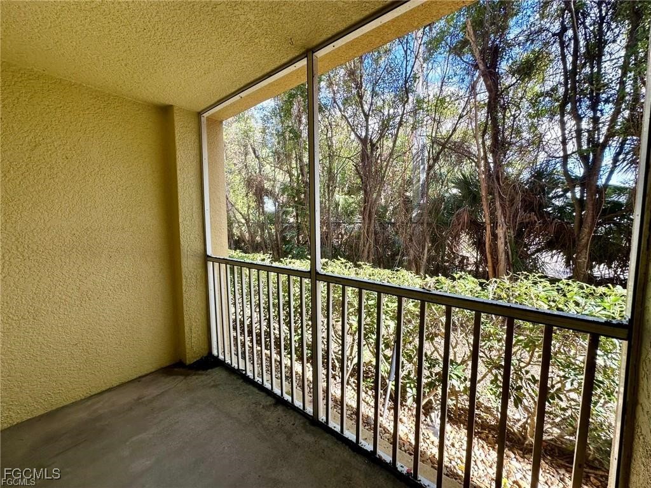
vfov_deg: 85.7
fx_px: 263
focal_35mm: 14
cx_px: 326
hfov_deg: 102.1
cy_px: 244
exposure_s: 1/99
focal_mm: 2.22
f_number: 2.2
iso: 50
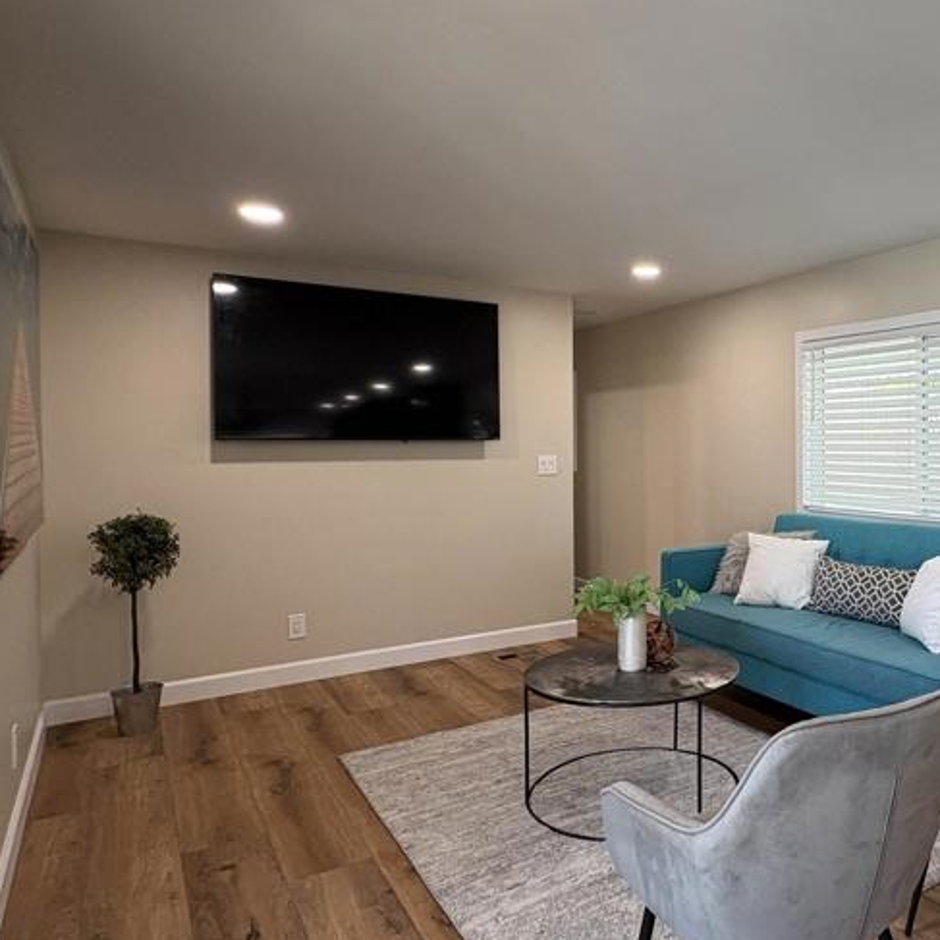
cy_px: 456
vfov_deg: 60.9
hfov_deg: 57.0
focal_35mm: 26
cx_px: 735
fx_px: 799
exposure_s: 1/120
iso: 160
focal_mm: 2.22
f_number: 2.2
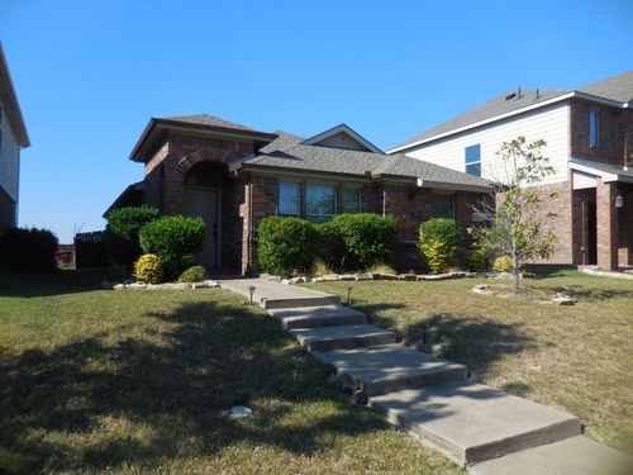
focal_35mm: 25
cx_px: 316
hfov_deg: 69.4
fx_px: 457
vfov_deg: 54.9
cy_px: 238
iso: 125
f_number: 3.3
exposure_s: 1/1250
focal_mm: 4.5
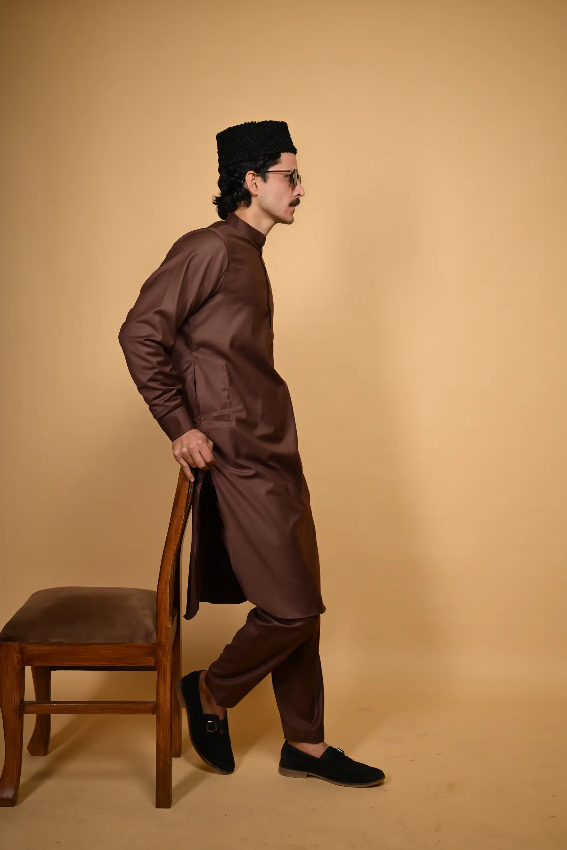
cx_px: 284
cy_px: 425
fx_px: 1016
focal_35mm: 43
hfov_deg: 31.2
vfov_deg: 45.4
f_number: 7.1
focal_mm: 43
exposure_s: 1/200
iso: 160
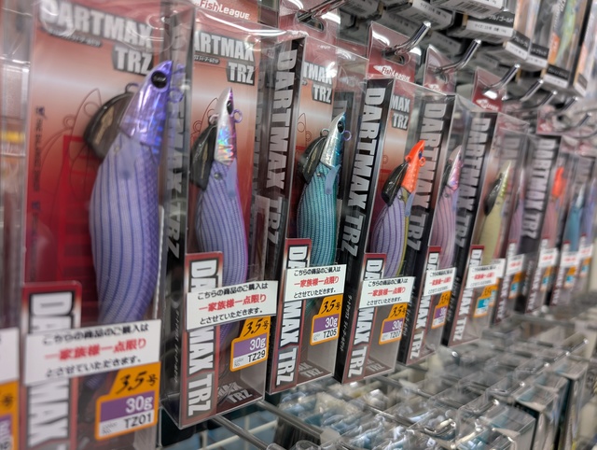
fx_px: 415
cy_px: 225
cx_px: 298
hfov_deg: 71.5
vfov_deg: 56.9
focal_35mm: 24
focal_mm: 6.9
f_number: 1.68
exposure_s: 1/60
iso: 69
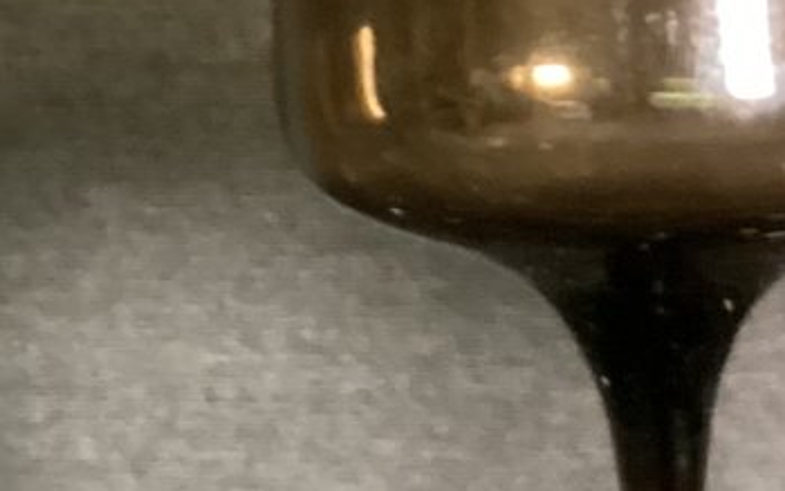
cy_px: 728
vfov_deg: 9.0
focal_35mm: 142
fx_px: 3039
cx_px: 1428
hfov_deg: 13.2
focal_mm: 3.3
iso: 640
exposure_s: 1/24
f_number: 2.4
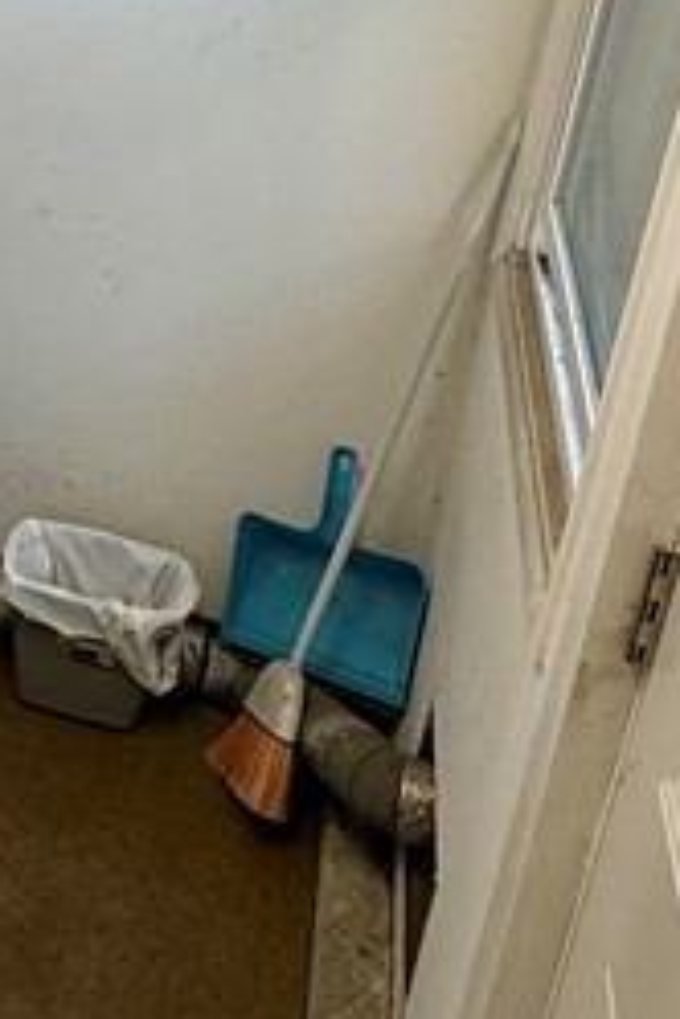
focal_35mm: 60
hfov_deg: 19.7
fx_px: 1700
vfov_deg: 31.1
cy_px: 12
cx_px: -336
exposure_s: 1/120
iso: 125
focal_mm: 2.22
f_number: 2.2
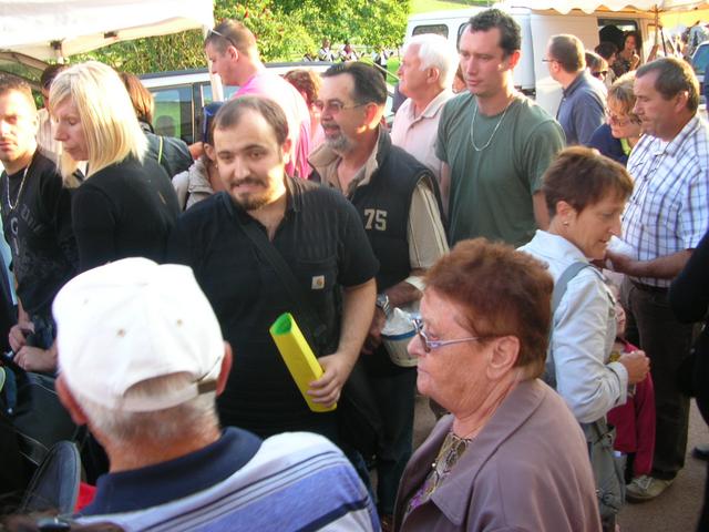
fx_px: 717
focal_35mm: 35
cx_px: 354
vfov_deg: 40.7
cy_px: 266
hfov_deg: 52.6
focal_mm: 5.8
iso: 50
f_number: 2.8
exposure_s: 1/41.3
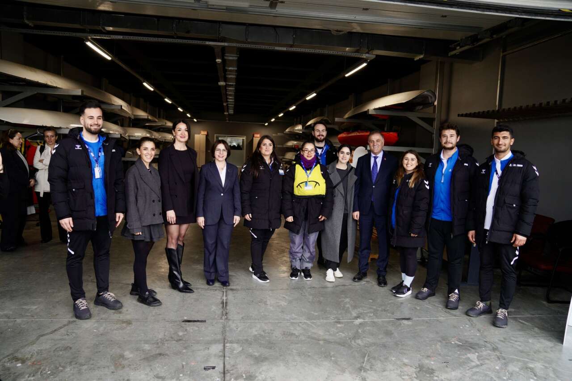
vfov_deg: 51.3
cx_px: 286
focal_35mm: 25
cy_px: 190
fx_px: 397
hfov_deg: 71.5
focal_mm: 25
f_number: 2.8
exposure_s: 1/400
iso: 640
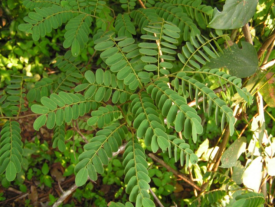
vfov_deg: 35.1
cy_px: 98
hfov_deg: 45.7
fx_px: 326
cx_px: 145
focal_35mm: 41
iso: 125
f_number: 2.8
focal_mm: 6.3
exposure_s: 1/50
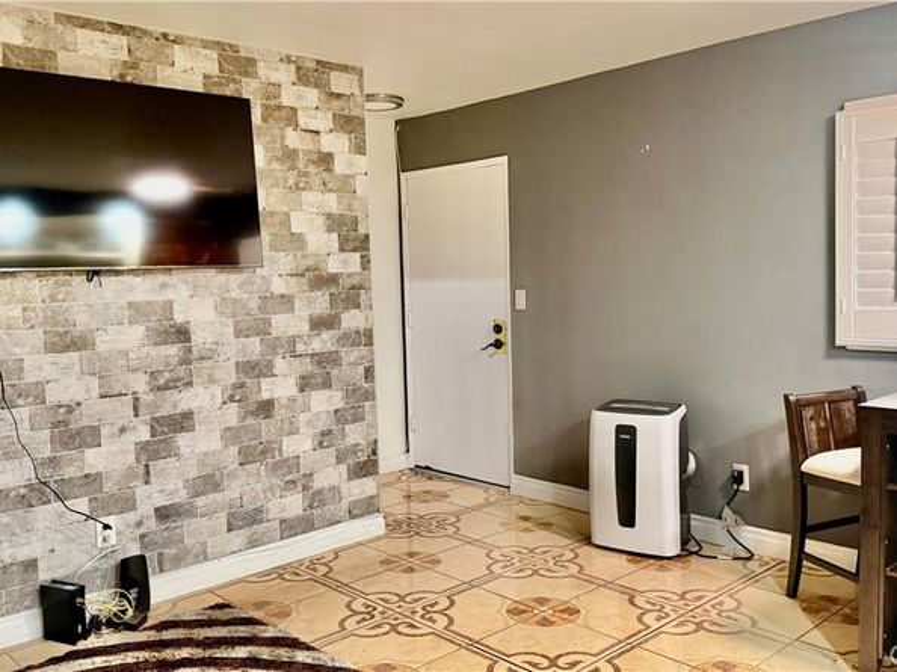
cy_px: 336
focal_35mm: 24
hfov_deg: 71.6
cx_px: 448
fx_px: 622
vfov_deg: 56.8
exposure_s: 1/60
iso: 640
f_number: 1.78
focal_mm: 6.76
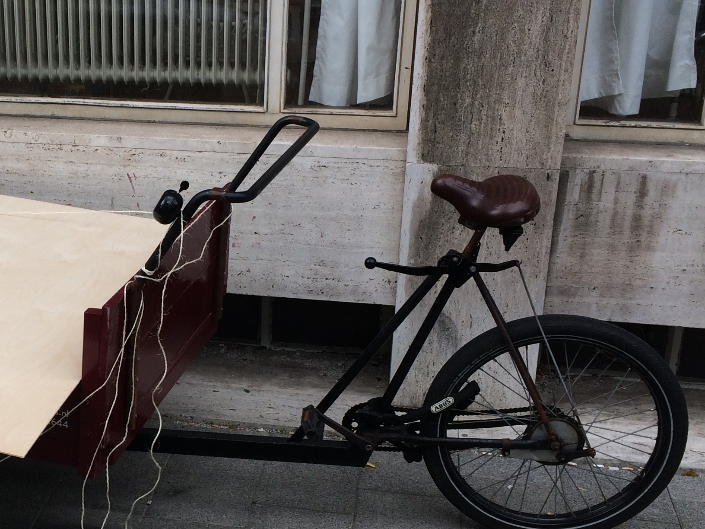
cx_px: 135
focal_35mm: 58
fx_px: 1181
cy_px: 296
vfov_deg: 25.2
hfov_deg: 32.3
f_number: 2.2
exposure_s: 1/111
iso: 32
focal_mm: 4.15
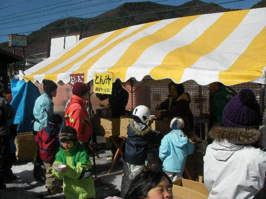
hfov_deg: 49.0
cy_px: 100
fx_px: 292
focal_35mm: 38
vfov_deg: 37.7
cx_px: 133
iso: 50
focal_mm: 6.3
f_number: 5.6
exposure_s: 1/572
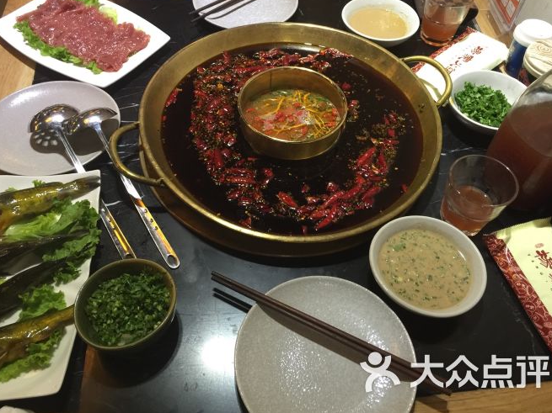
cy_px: 195
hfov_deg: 58.4
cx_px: 276
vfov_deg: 45.4
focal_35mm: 31
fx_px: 494
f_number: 2.2
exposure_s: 1/17
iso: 100
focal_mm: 4.15
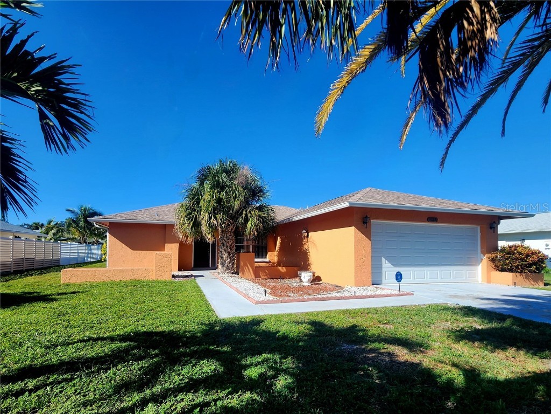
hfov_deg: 106.2
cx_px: 276
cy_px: 207
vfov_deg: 89.9
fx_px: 207
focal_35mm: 13
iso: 50
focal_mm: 2.2
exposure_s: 1/1429
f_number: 2.2
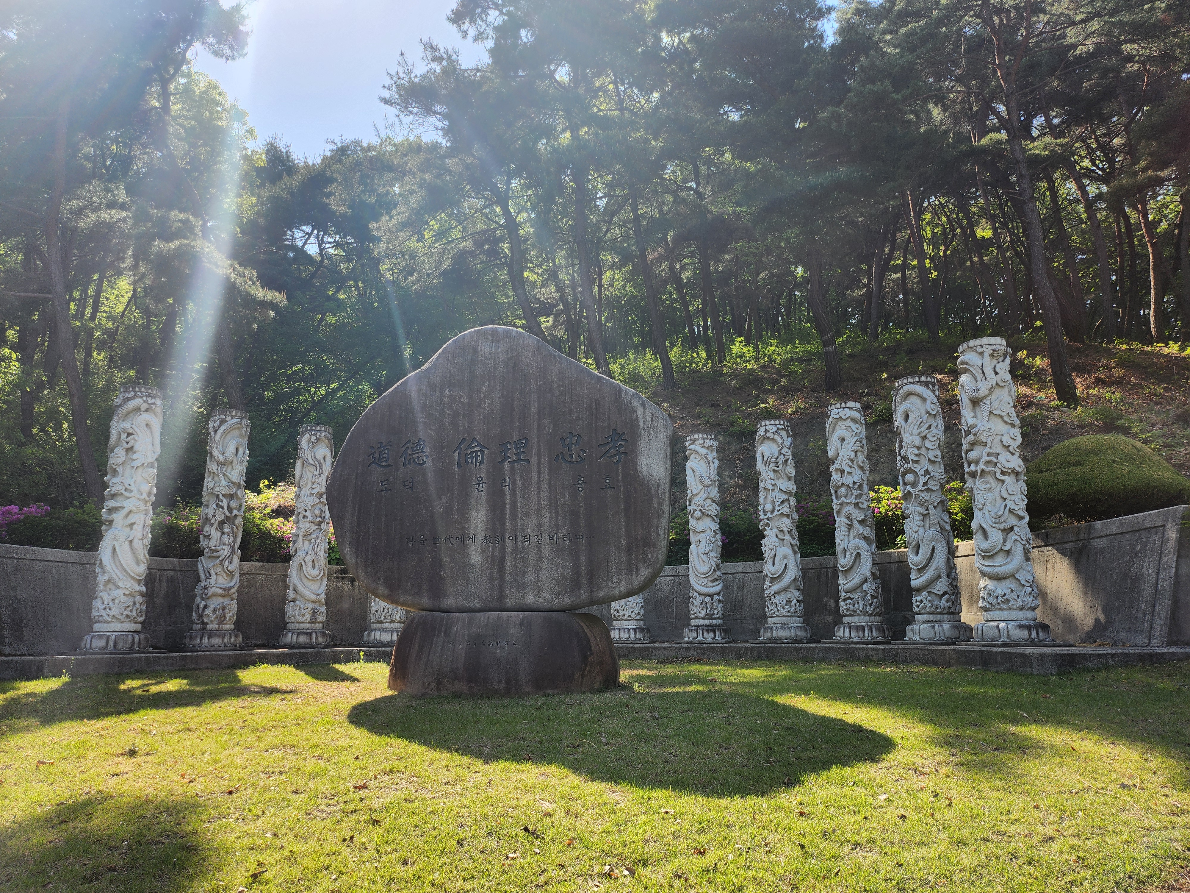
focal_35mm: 24
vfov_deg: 56.8
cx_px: 595
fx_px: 825
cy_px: 446
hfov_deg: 71.6
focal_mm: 5
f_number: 1.8
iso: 50
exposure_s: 1/1202
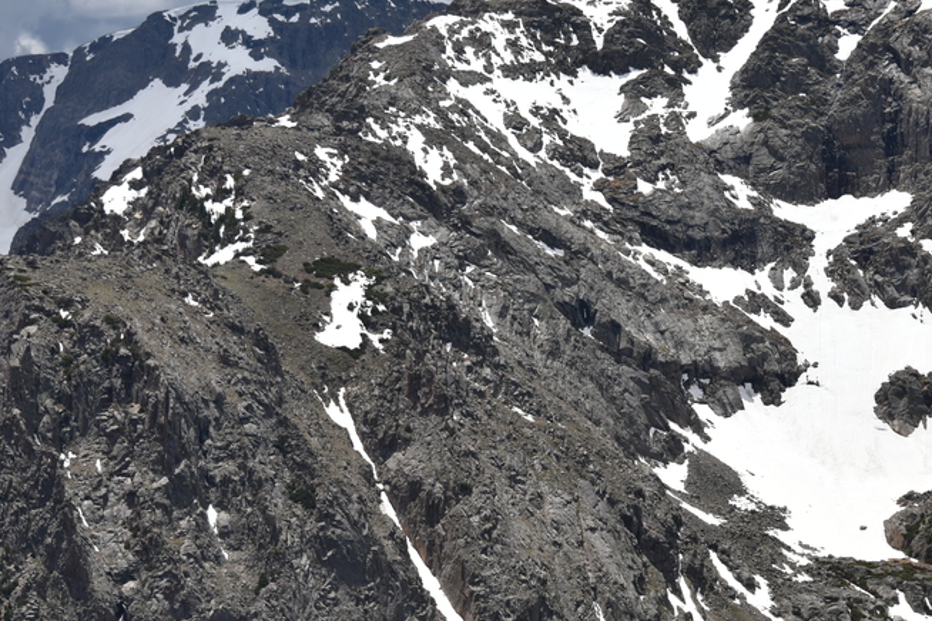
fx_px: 4660
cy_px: 306
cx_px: 784
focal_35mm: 180
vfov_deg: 7.6
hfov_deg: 11.4
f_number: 9
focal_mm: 92
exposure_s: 1/320
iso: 100
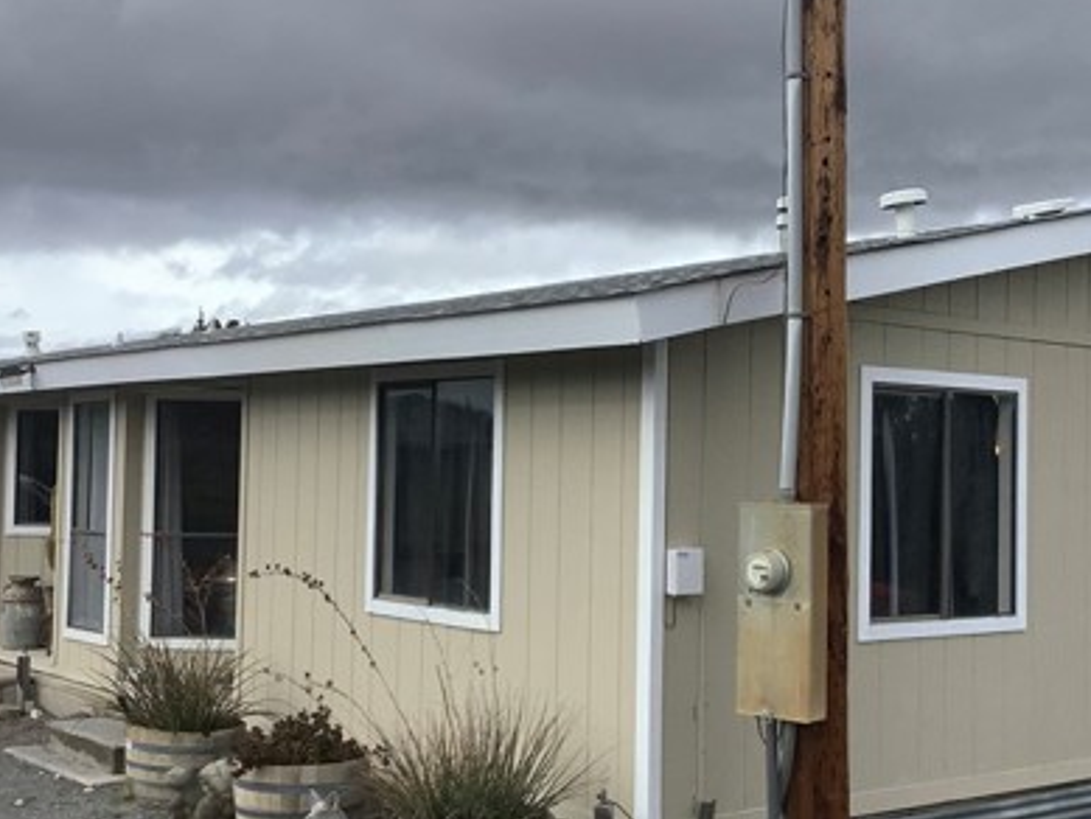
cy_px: 418
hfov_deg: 37.3
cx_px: 665
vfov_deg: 28.6
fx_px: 1608
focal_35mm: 51
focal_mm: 3.3
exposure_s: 1/769
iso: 25
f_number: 2.4
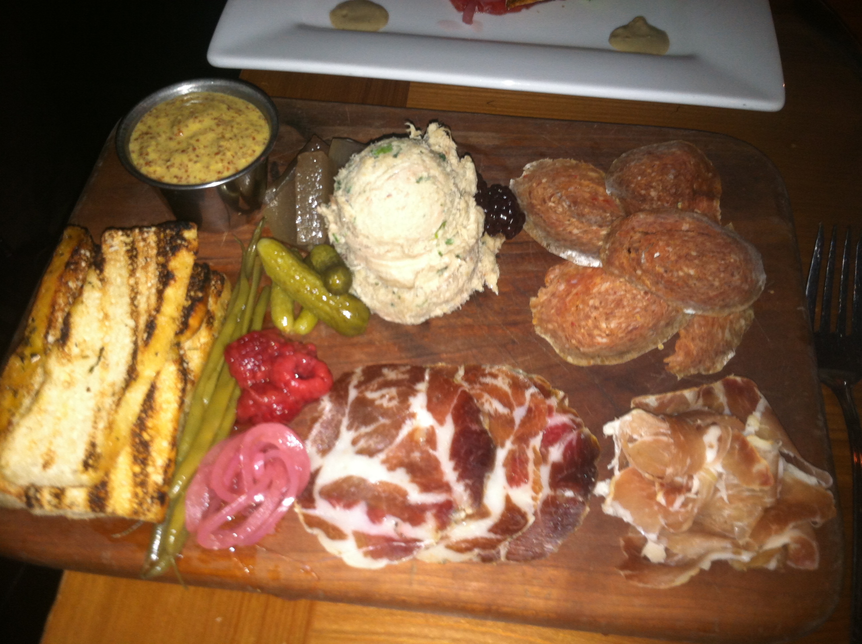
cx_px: 431
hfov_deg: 52.7
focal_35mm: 35
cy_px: 322
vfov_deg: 40.6
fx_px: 870
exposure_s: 1/15
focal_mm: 3.85
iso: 80
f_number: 2.8
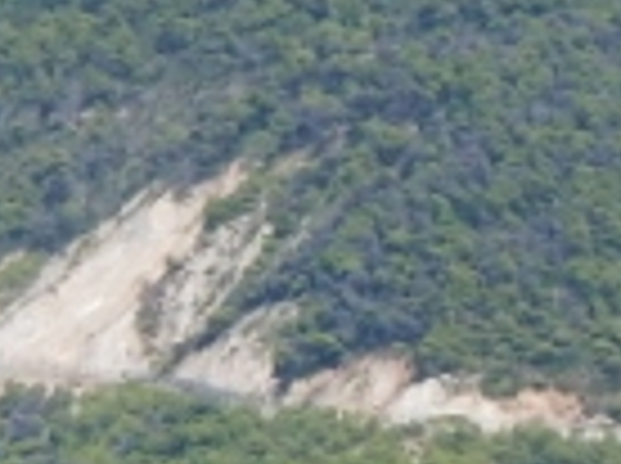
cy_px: 414
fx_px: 8113
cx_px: 2102
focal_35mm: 453
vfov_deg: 3.3
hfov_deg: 4.2
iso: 125
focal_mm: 10.9
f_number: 4
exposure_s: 1/1250
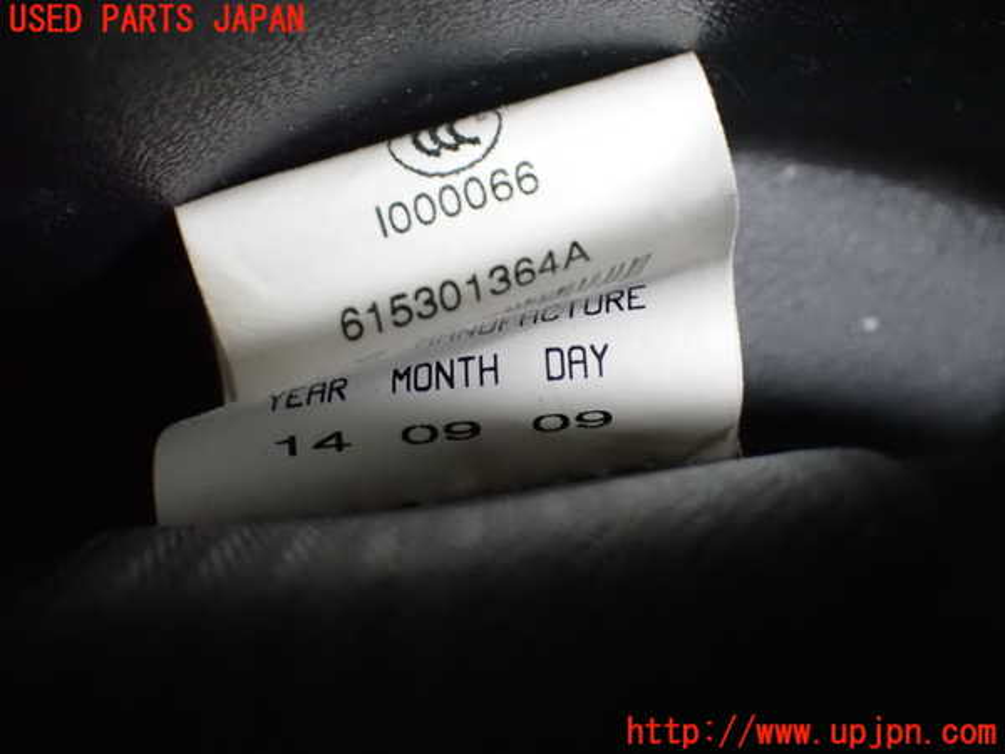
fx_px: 2555
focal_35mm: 88
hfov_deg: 22.3
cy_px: 377
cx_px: 502
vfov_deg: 16.8
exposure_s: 1/40
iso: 1600
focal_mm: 15.66
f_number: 4.5
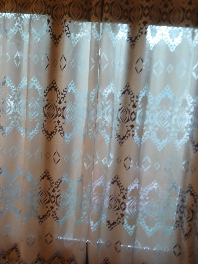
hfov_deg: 40.6
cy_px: 160
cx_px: 83
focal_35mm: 35
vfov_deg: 52.2
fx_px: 267
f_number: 1.8
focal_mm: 3.98
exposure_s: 1/25
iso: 320
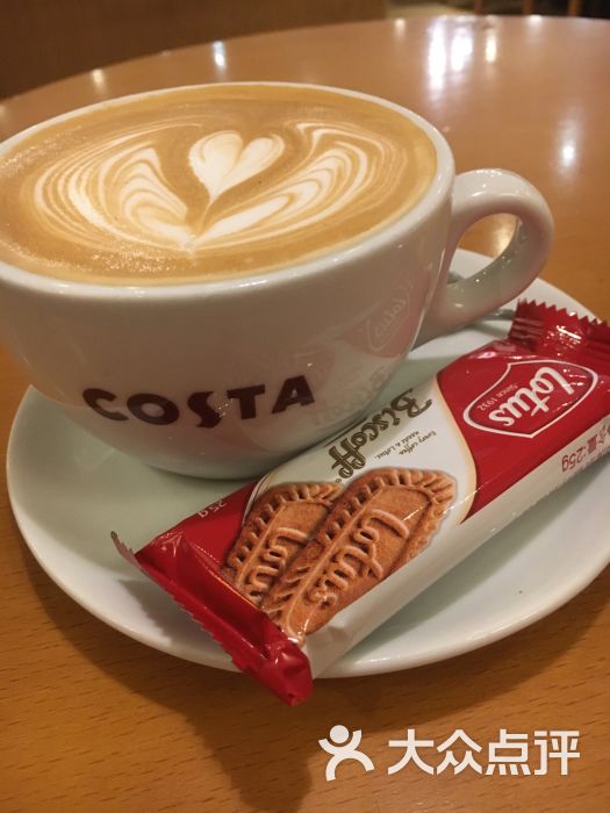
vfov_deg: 61.7
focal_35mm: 29
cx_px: 305
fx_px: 681
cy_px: 406
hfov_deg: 48.2
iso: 200
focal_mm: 4.15
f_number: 2.2
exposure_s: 1/20
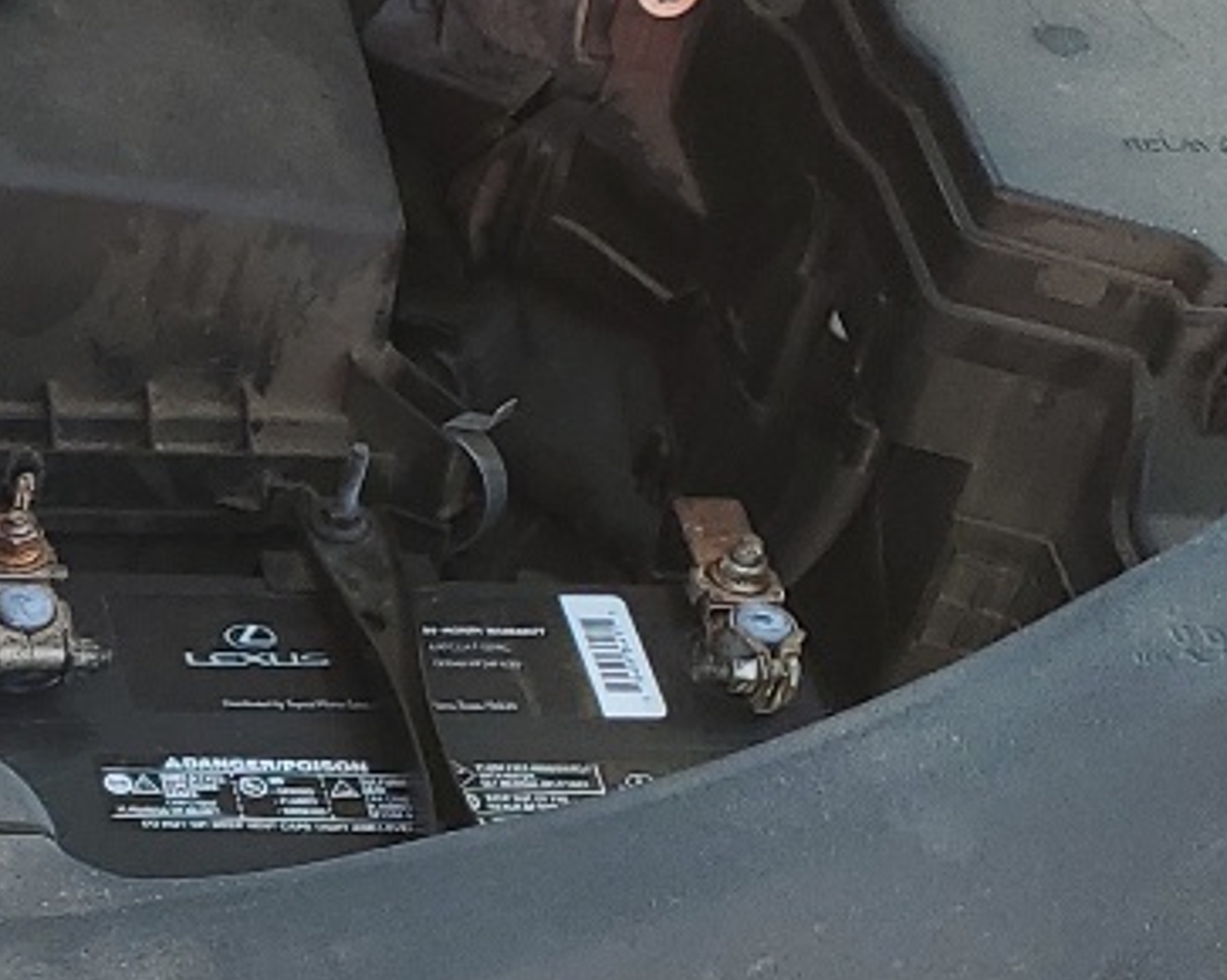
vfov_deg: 13.6
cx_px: -953
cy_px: 933
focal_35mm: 112
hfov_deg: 15.0
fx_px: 4065
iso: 50
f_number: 1.5
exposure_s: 1/417
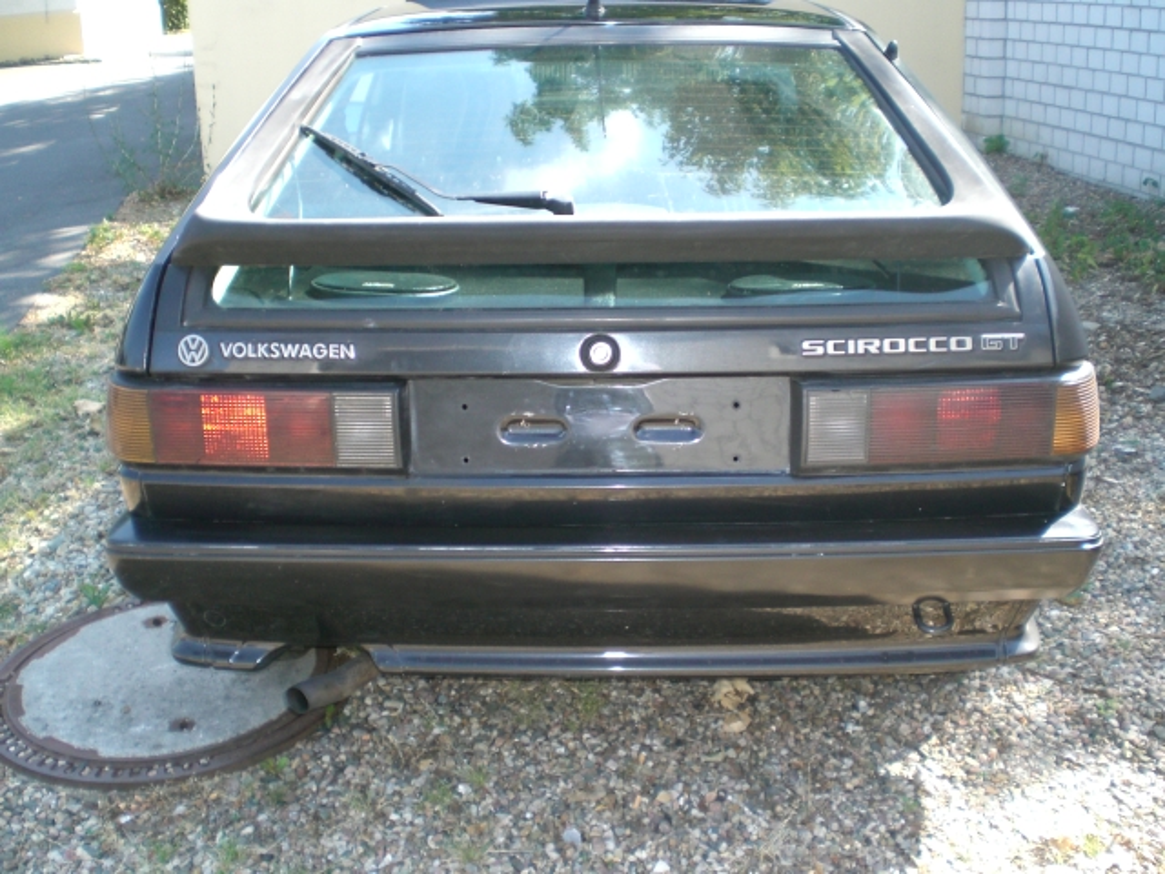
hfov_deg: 49.0
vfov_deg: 37.7
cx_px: 582
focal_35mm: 38
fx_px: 1279
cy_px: 437
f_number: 3.1
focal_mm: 6.3
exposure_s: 1/200
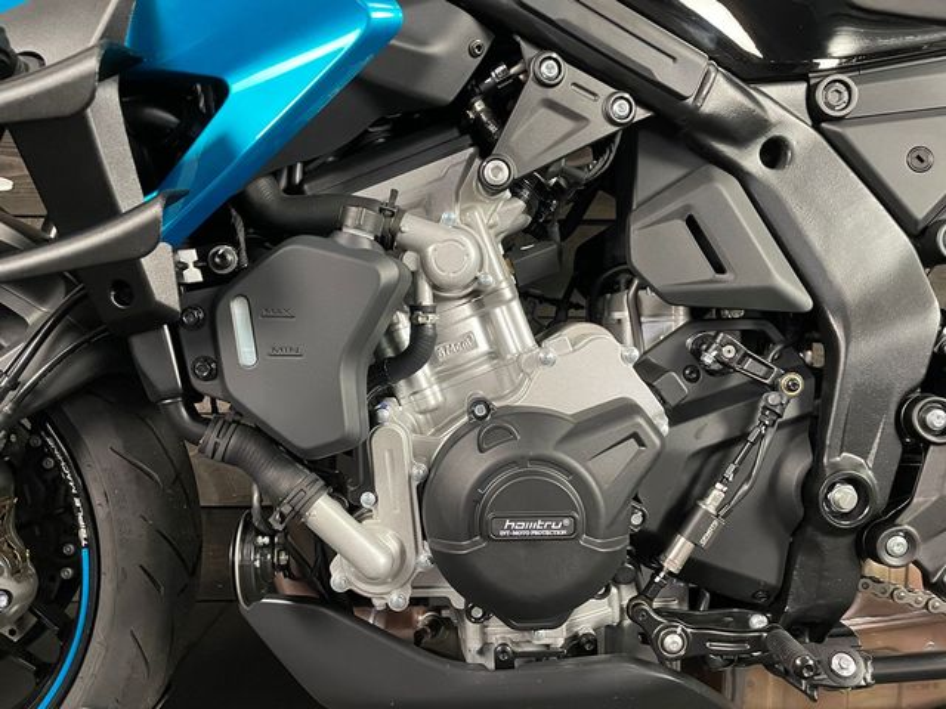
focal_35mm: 26
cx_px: 473
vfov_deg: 53.1
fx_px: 711
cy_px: 354
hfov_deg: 67.3
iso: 500
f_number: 1.6
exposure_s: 1/33
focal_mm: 4.2
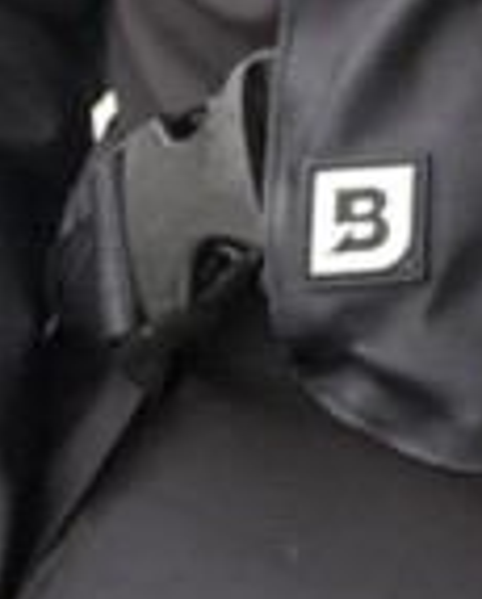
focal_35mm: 177
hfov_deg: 7.8
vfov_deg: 9.6
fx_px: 3146
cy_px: -875
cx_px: 1366
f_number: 1.6
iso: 40
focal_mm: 5.96
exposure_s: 1/122
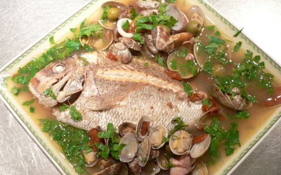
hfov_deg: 51.5
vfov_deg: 33.6
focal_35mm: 38
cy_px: 93
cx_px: 139
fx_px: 291
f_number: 2.8
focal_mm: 5.8
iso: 100
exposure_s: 1/25
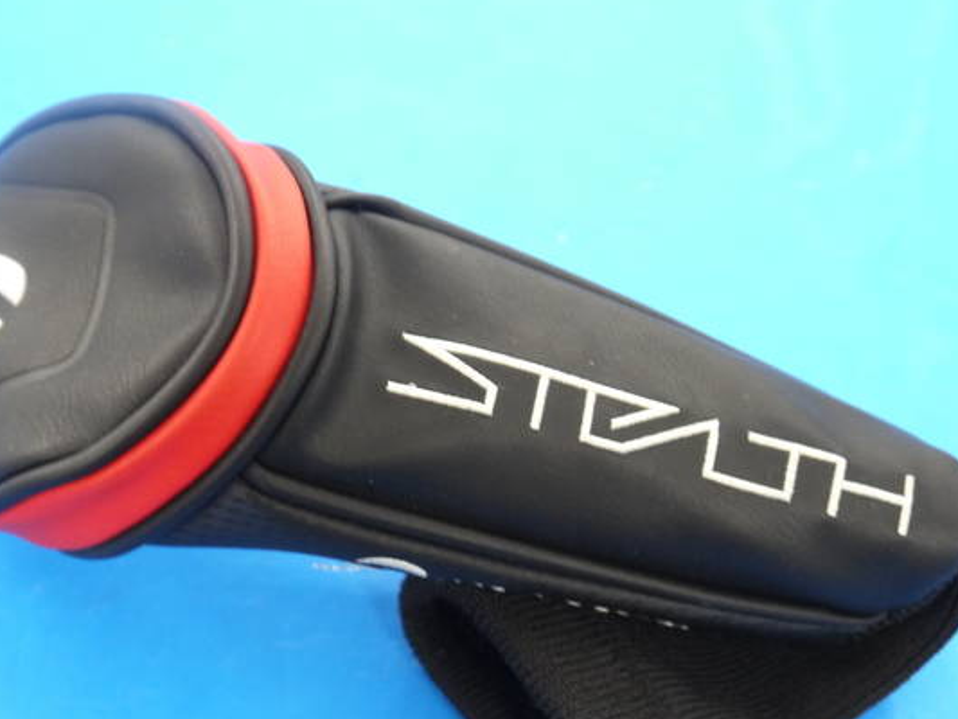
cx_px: 390
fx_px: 1661
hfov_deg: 32.1
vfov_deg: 24.4
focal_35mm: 60
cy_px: 422
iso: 800
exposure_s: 1/60
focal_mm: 25
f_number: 4.6
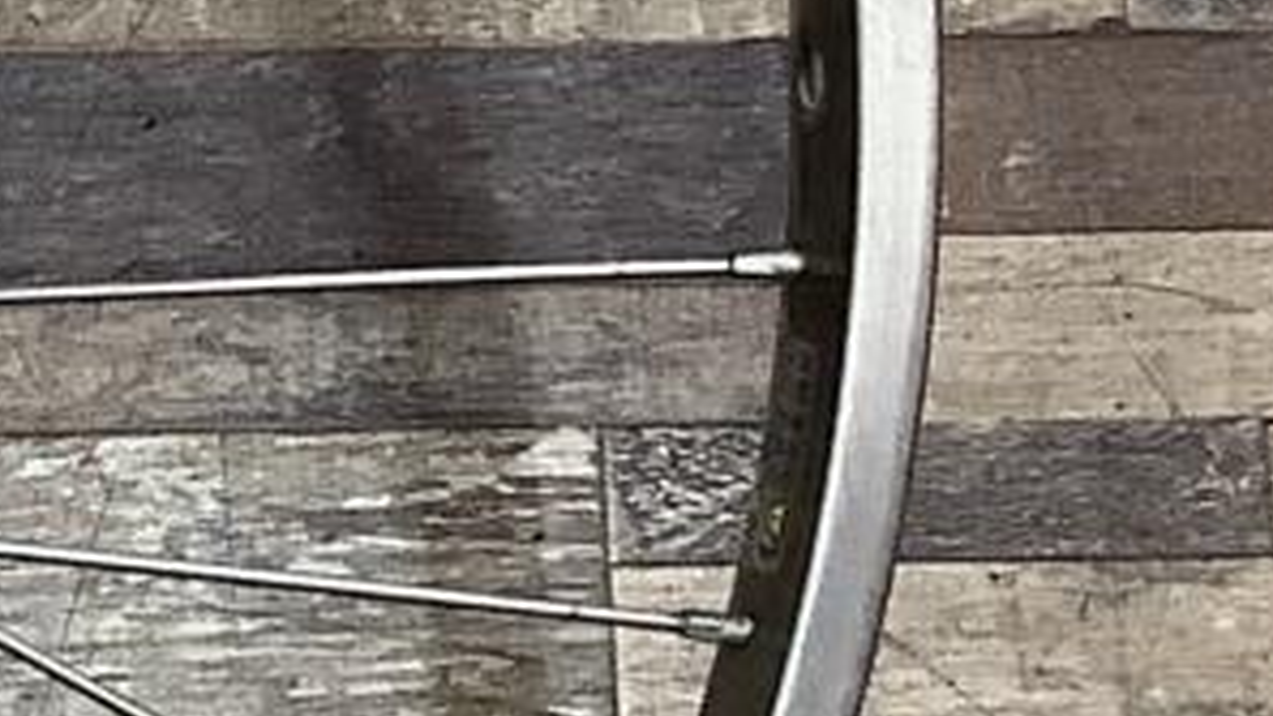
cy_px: 144
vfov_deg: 6.5
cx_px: -1444
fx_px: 6312
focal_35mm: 187
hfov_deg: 10.4
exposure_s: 1/60
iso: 80
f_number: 2.4
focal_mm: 3.3
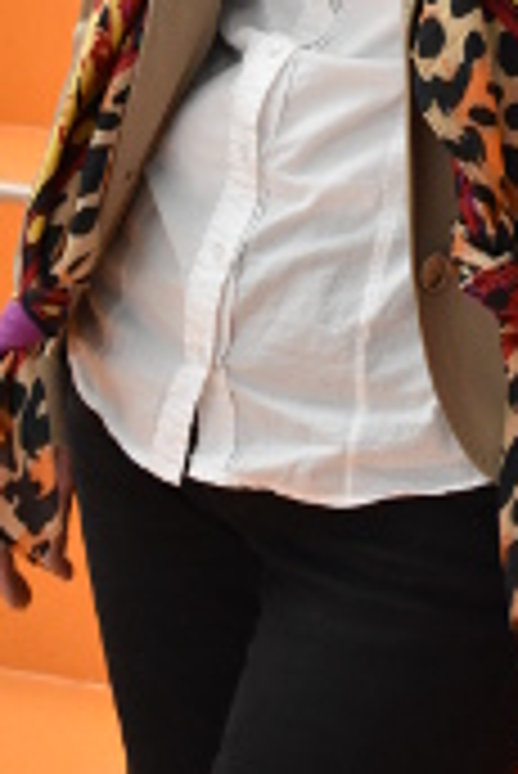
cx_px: 495
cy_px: -216
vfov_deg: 12.7
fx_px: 3382
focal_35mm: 157
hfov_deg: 8.7
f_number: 4.8
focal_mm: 40
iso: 1600
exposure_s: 1/160
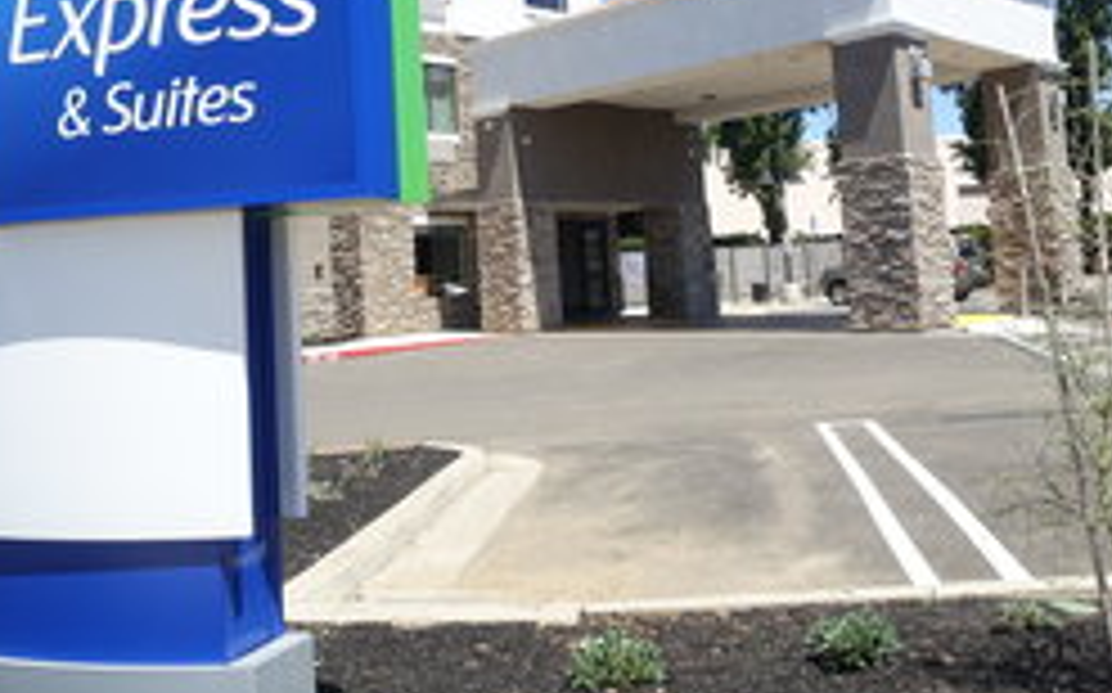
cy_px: 184
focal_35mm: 38
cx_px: 464
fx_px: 1151
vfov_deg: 33.0
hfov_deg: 51.3
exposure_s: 1/80
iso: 125
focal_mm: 8.8
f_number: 4
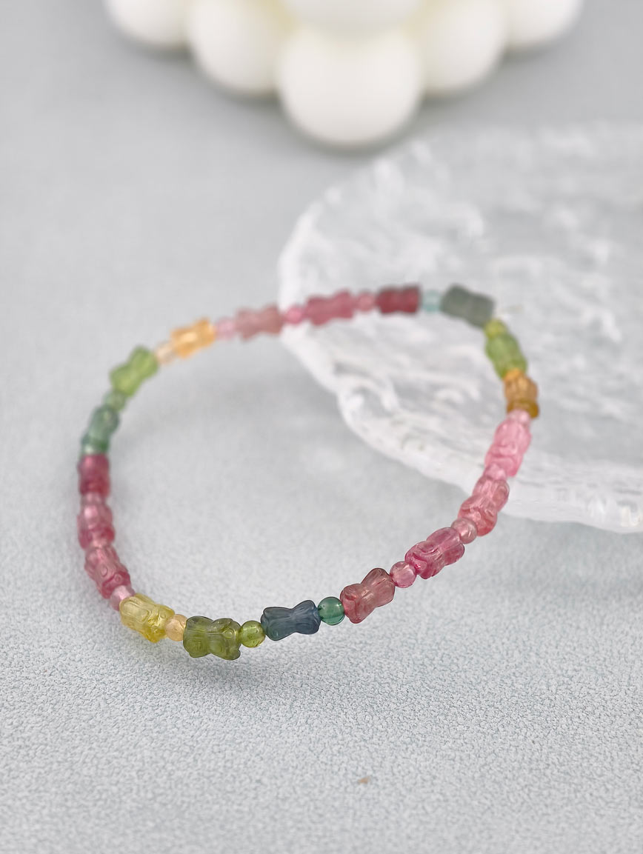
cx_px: 322
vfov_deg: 23.0
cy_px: 427
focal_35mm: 85
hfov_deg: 17.4
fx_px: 2100
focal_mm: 22.48
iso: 125
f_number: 2.67
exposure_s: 1/160
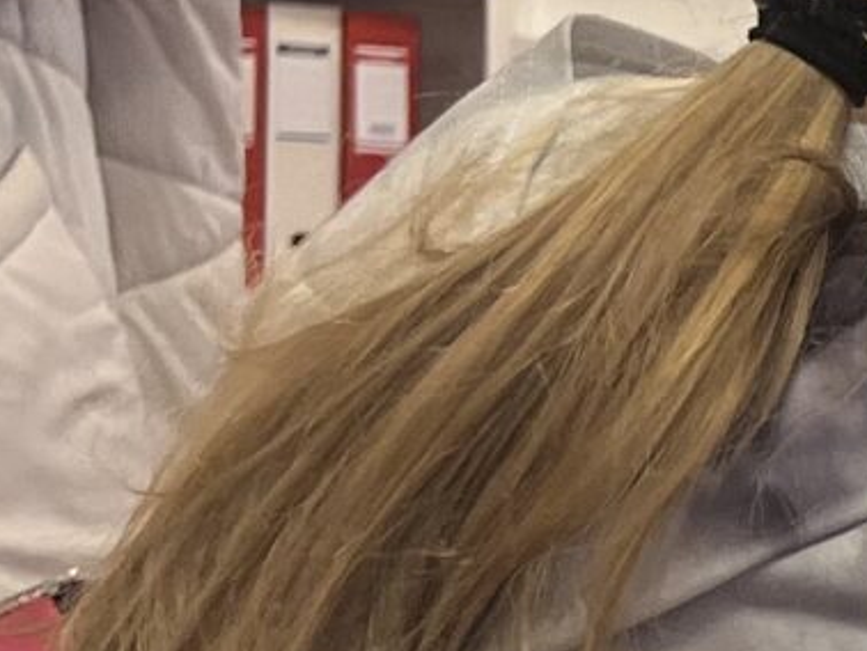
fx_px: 4411
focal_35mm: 176
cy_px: 782
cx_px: 2844
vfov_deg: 8.4
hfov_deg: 8.7
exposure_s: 1/100
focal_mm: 5.1
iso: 125
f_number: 1.6
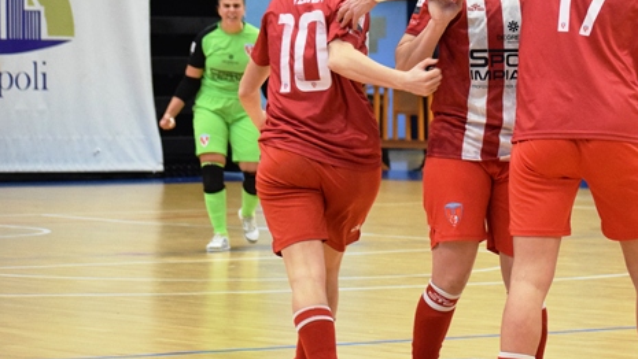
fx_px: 3199
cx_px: 538
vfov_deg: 6.4
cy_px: 31
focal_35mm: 189
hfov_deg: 11.3
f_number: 4.5
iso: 3200
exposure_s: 1/320
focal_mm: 70
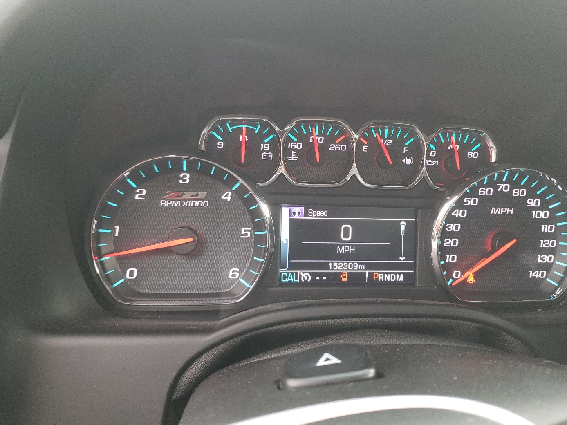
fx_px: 491
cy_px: 215
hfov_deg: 59.7
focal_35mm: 30
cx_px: 323
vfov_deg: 46.8
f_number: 1.5
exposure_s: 1/60.2
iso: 156
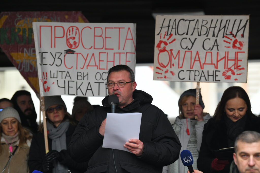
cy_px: 86
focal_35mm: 160
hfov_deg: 12.8
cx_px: 130
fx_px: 1156
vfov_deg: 8.6
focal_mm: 160
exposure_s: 1/160
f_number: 4
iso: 800
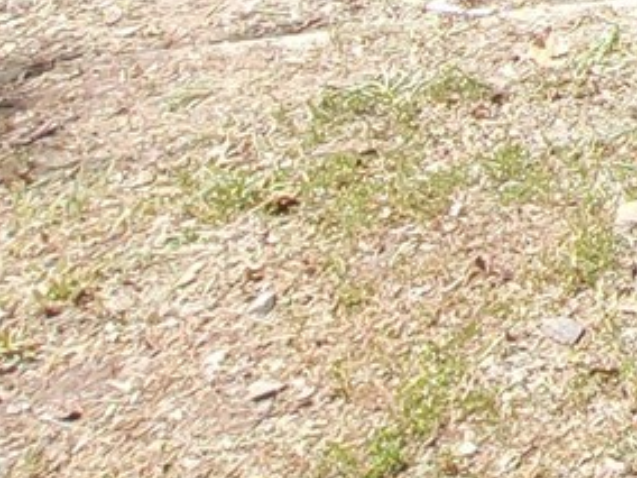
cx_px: 1465
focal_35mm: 88
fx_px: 1619
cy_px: -619
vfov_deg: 13.2
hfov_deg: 15.1
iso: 64
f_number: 2.2
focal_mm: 2.2
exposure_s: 1/565
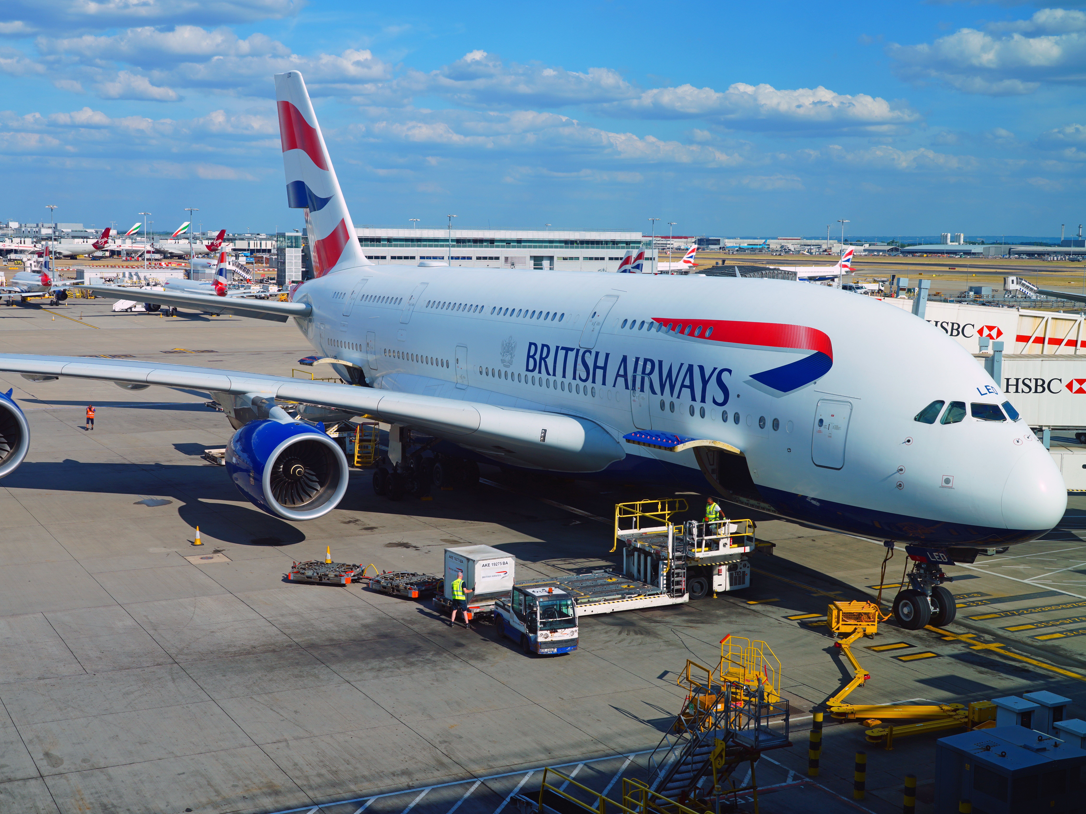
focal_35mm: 44
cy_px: 410
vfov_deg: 32.9
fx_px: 1380
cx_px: 472
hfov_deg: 42.9
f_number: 11
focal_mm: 40
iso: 100
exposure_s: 1/160
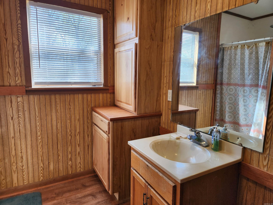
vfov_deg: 58.9
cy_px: 102
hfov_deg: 73.9
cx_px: 136
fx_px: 181
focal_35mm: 23
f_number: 1.8
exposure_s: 1/120
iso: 64
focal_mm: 5.4
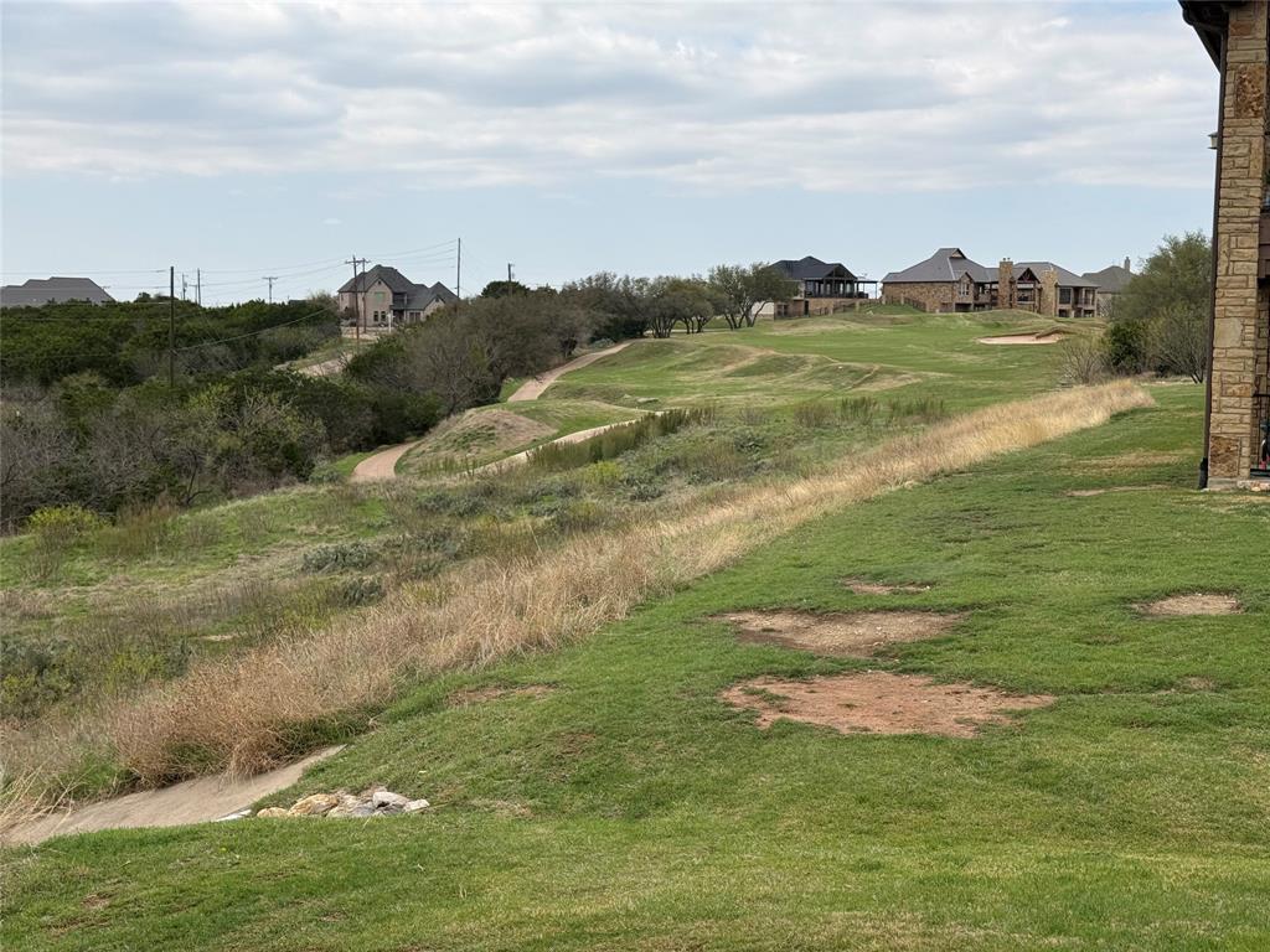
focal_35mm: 48
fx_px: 1761
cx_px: 635
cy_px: 476
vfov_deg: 30.3
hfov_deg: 39.7
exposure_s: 1/3378
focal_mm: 6.76
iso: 64
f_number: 1.78
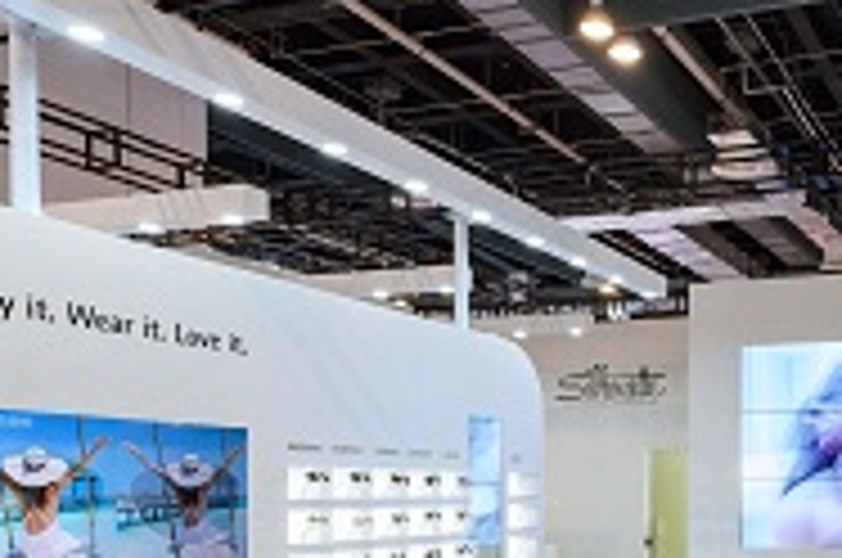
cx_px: 783
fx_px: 957
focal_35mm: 41
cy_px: 526
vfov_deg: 30.7
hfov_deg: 42.8
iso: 64
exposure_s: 1/5
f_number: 11
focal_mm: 17
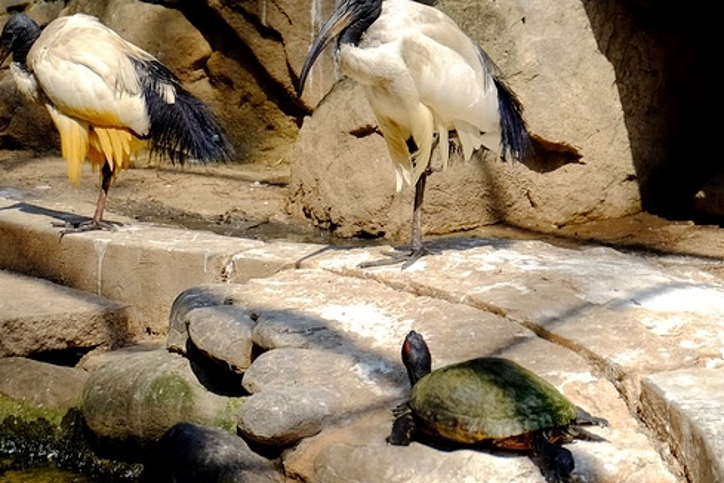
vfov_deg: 8.7
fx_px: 3157
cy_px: 56
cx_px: 278
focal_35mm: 157
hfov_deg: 13.1
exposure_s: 1/480
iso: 200
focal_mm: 50
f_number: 5.6
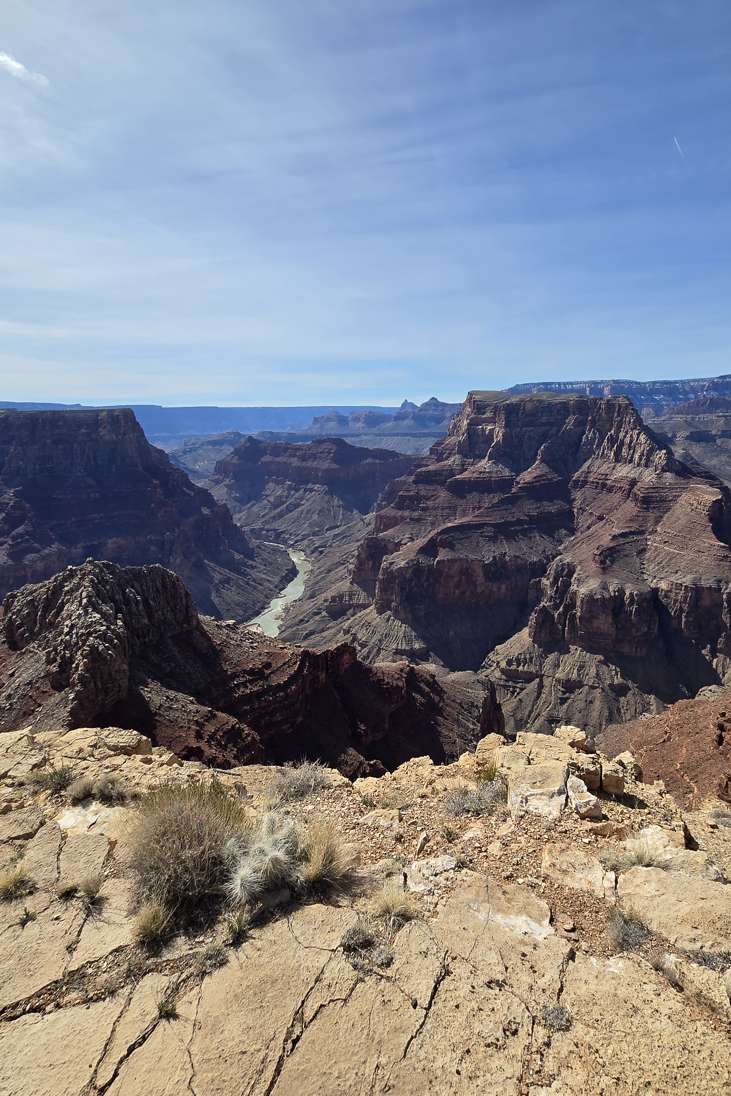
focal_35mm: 19
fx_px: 579
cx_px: 386
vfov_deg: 86.9
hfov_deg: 64.5
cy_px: 531
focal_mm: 2.2
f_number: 2.2
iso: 50
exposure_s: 1/3464
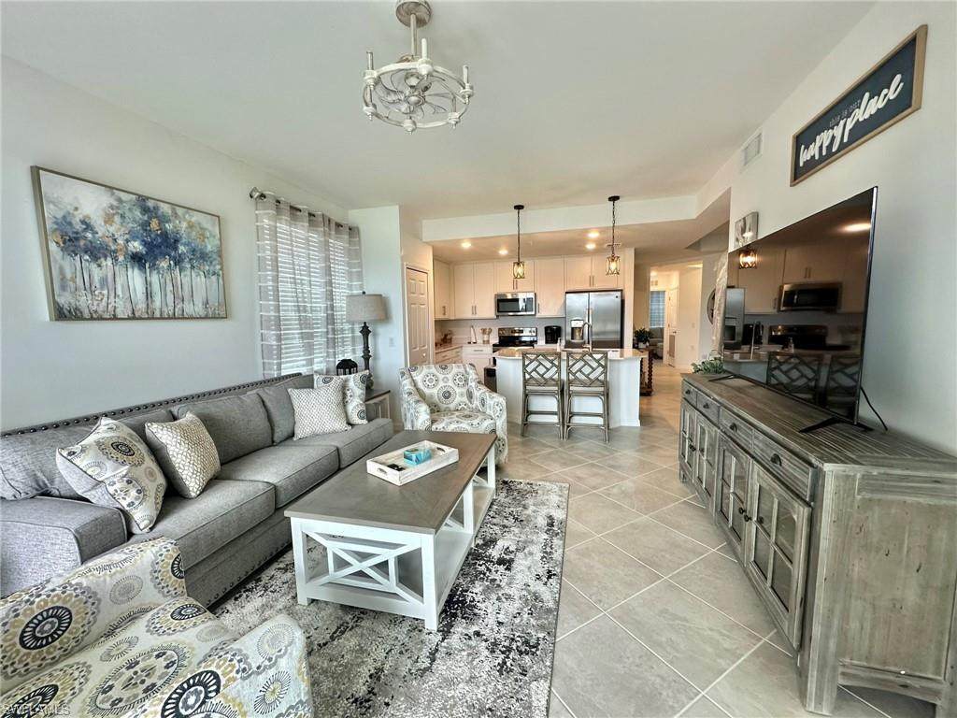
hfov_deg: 102.1
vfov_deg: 85.7
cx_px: 478
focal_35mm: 14
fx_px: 387
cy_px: 359
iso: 160
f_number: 2.2
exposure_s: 1/120
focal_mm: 2.22
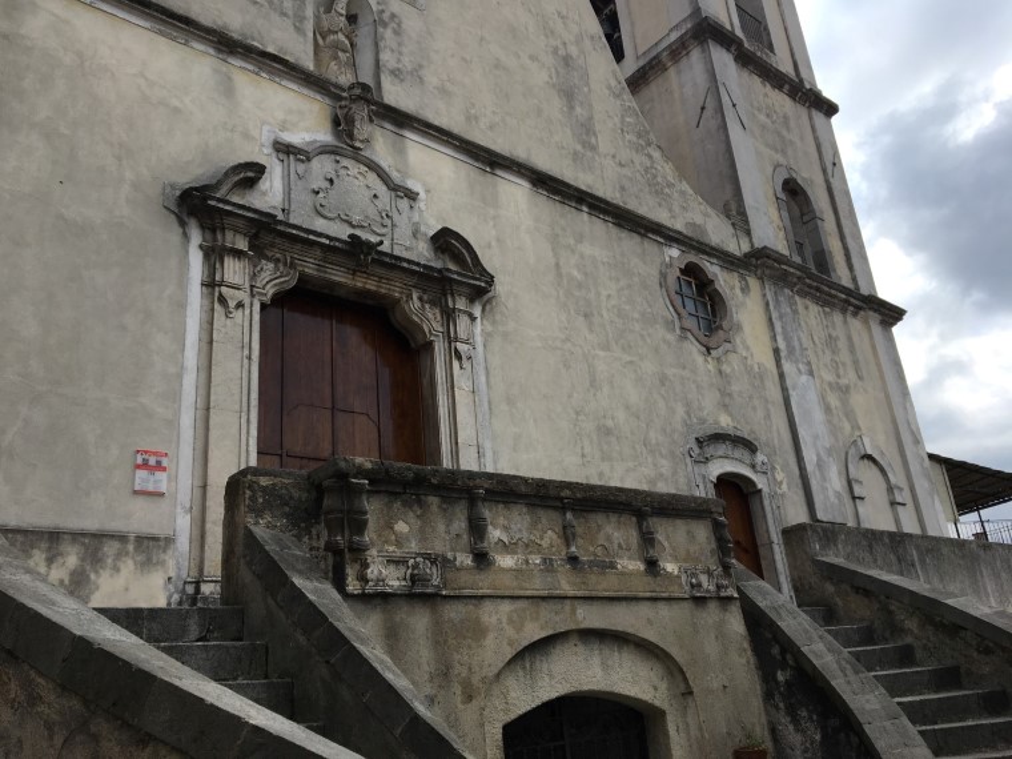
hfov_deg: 61.7
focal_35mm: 29
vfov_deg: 48.2
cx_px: 506
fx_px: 848
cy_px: 380
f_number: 2.2
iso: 25
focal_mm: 4.15
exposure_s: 1/2024
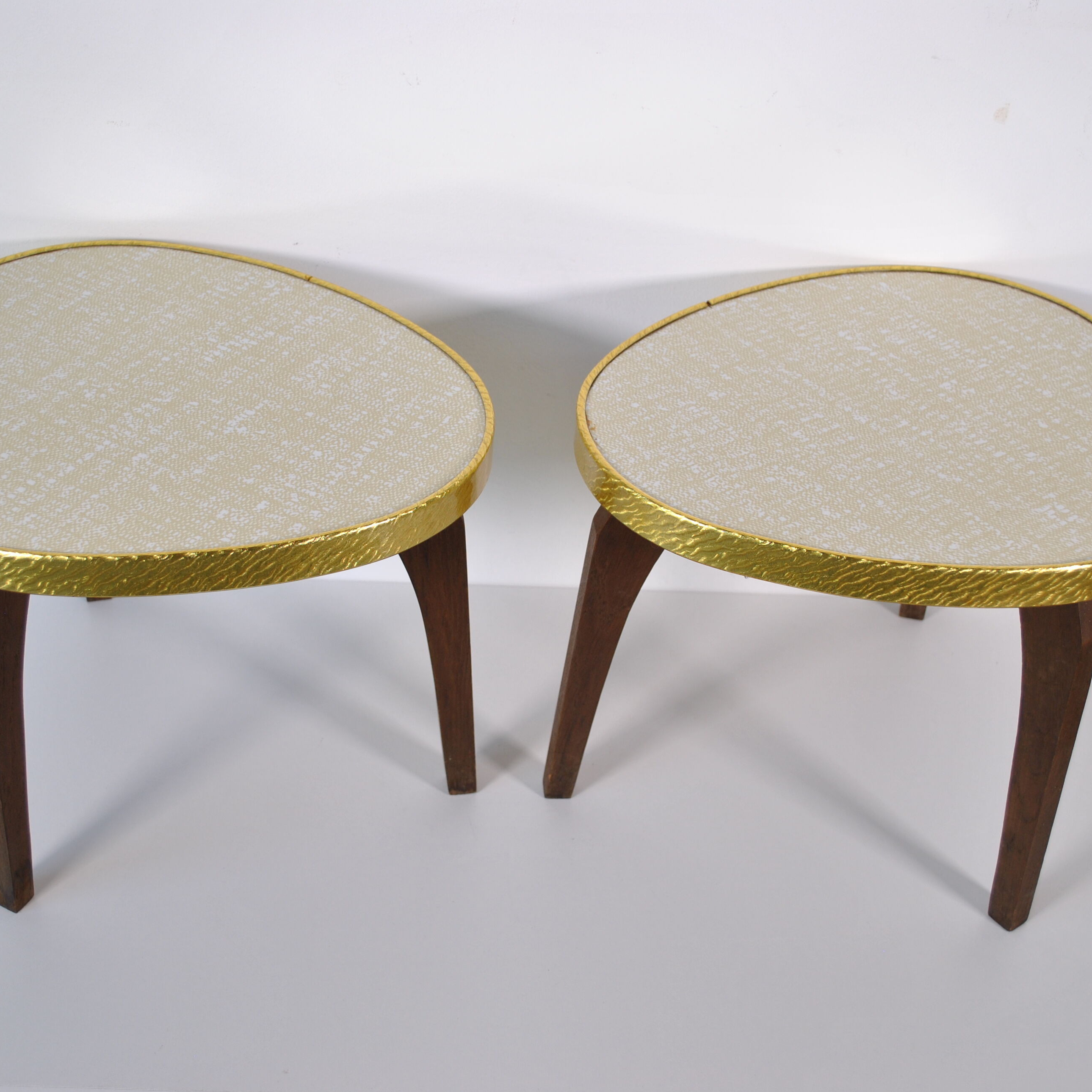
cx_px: 497
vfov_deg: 36.8
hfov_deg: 36.8
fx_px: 1642
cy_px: 548
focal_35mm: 46
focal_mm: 24
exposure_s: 1/100
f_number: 5
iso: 200
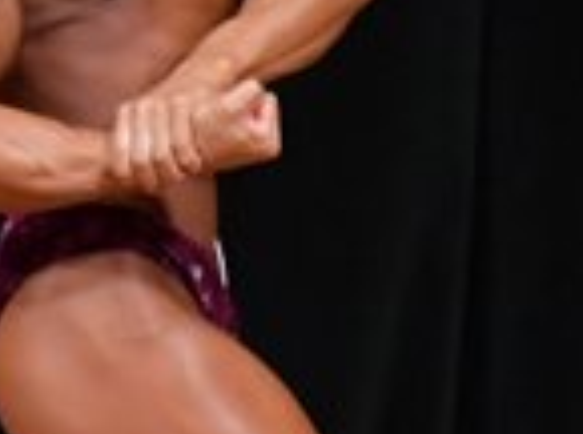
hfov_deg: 1.3
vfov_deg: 1.0
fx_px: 25956
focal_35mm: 1545
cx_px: 103
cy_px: 249
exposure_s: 1/400
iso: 4000
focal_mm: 200
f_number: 5.6
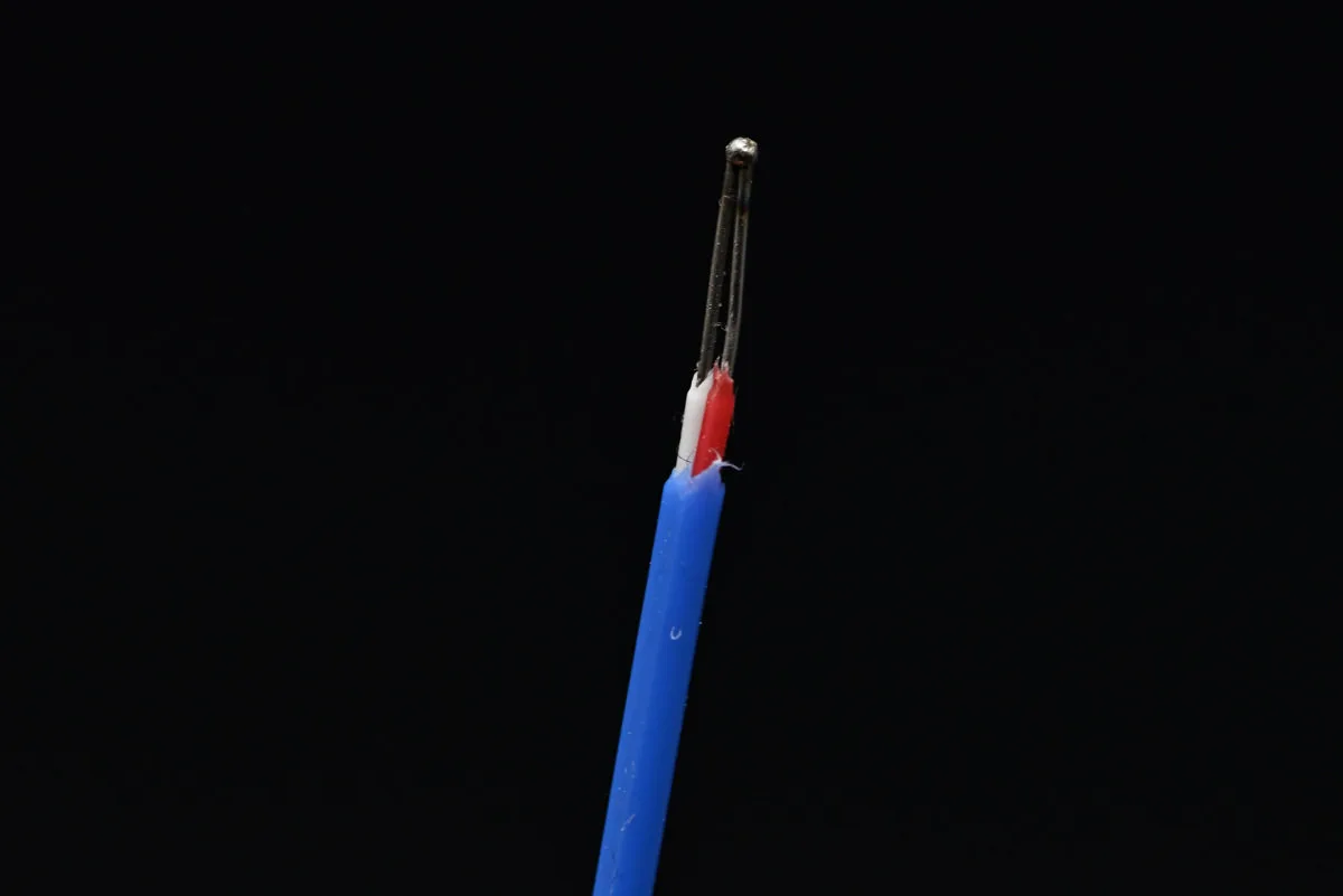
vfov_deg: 13.1
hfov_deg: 19.4
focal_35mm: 105
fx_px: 3918
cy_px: 448
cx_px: 672
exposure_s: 1/60
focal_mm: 105
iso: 800
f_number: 9
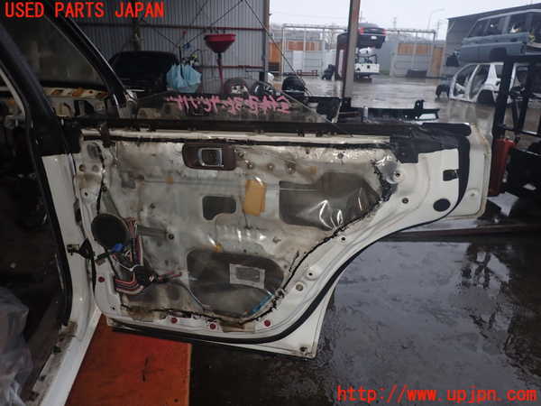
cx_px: 270
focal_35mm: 25
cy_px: 203
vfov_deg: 54.9
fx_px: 391
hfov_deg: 69.4
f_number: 5.6
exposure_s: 1/30
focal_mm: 4.5
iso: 200
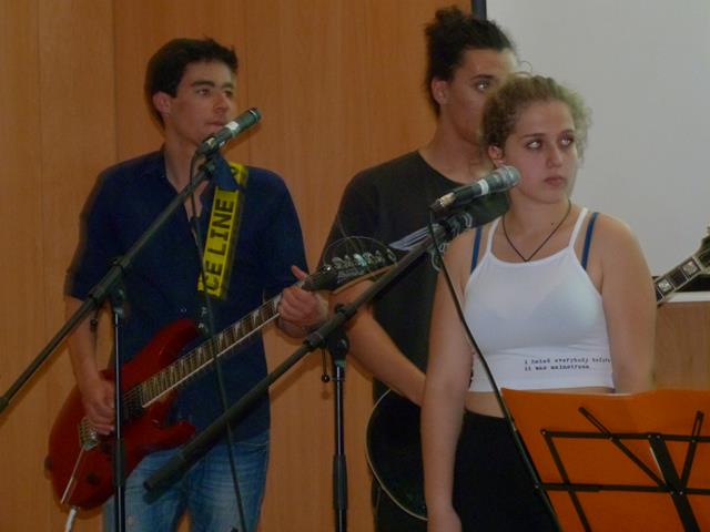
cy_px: 266
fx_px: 2995
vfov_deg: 10.2
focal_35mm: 146
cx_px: 355
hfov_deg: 13.5
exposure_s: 1/4
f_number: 3.7
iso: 400
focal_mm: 26.3
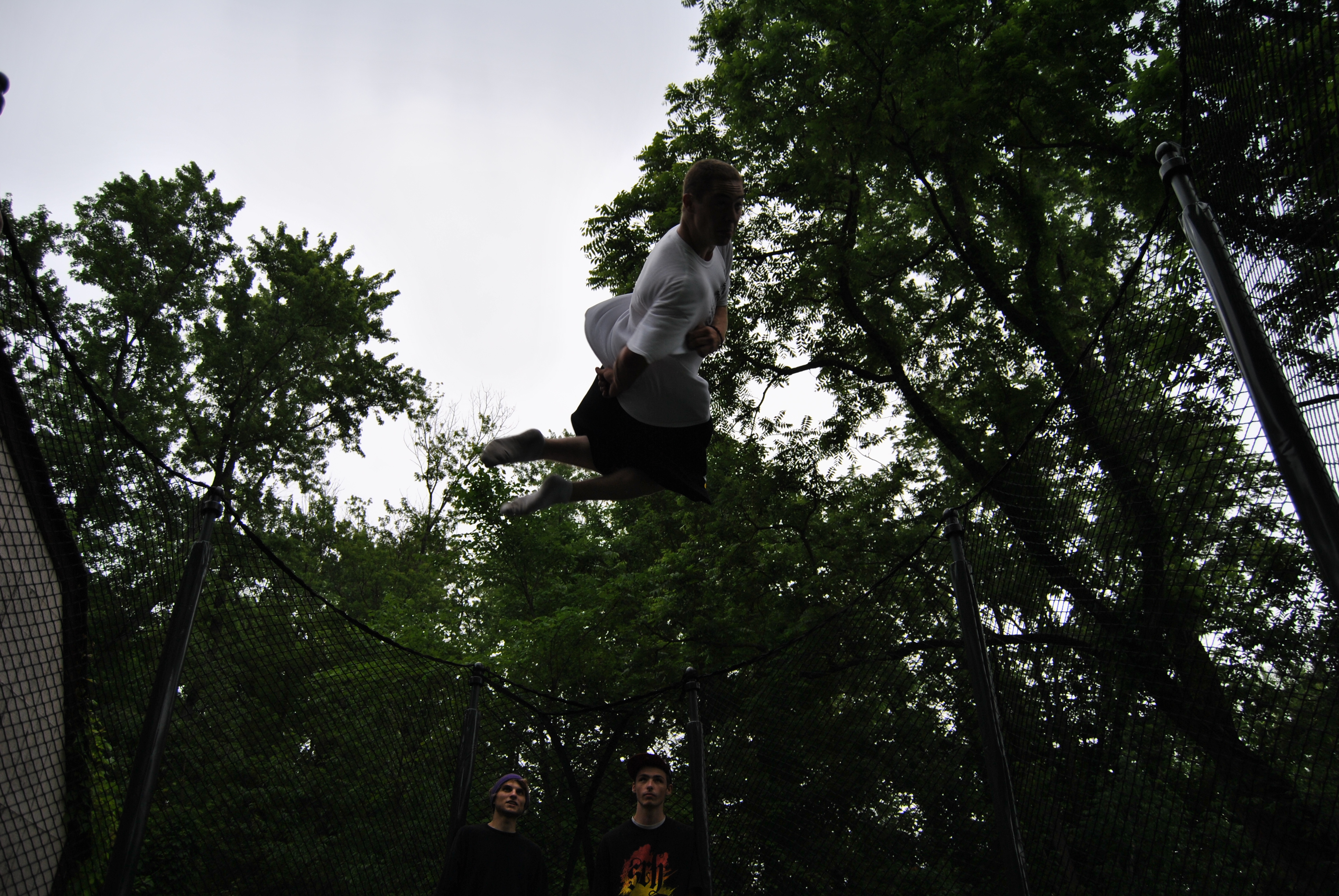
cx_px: 670
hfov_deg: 67.3
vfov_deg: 48.0
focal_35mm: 27
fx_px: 1005
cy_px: 448
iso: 100
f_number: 4
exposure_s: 1/640
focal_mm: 18
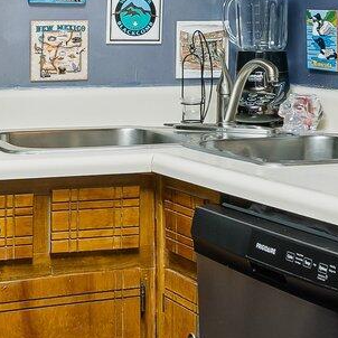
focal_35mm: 103
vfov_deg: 16.8
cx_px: 119
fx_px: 1134
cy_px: 50
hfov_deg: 16.9
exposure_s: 1/2.5
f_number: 7.1
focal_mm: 17.8
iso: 400
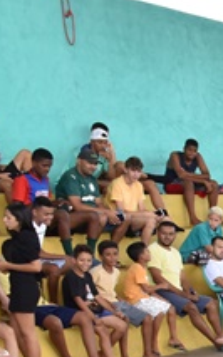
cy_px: 420
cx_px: 652
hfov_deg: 8.2
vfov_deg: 14.7
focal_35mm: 138
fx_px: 1343
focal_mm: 24
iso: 400
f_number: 9
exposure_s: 1/100
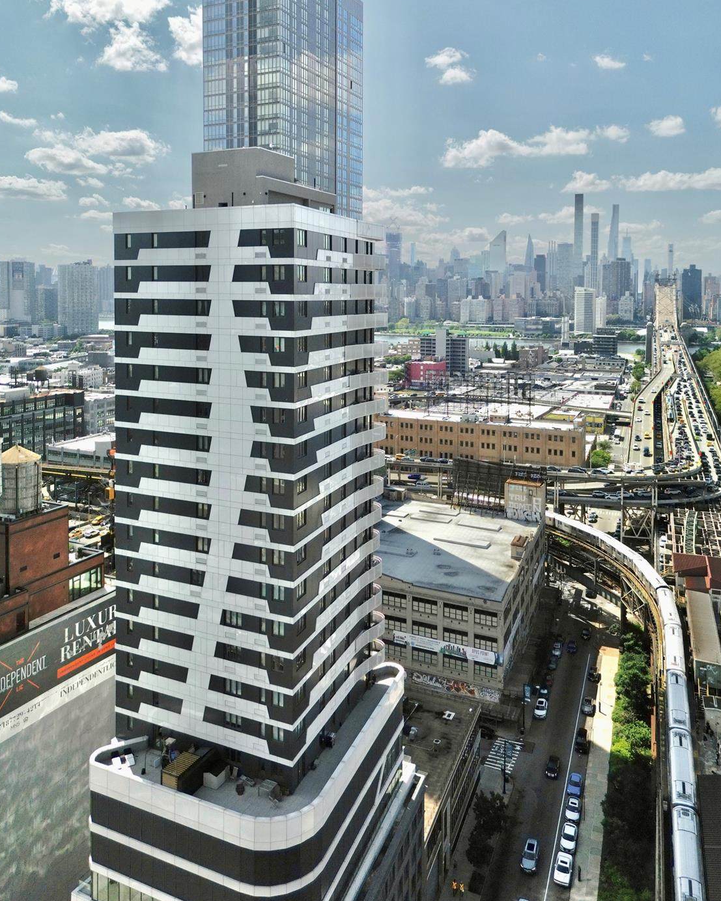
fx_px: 694
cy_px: 417
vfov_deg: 65.9
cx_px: 360
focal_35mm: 26
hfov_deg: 54.9
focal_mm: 6.72
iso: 100
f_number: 1.7
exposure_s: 1/2000
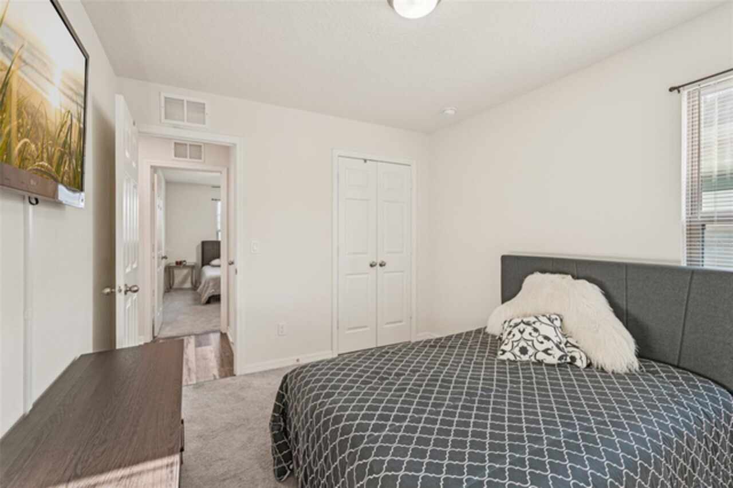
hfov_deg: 96.8
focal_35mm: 16
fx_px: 326
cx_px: 366
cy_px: 244
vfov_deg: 73.7
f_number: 8
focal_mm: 16
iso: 400
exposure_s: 1/15
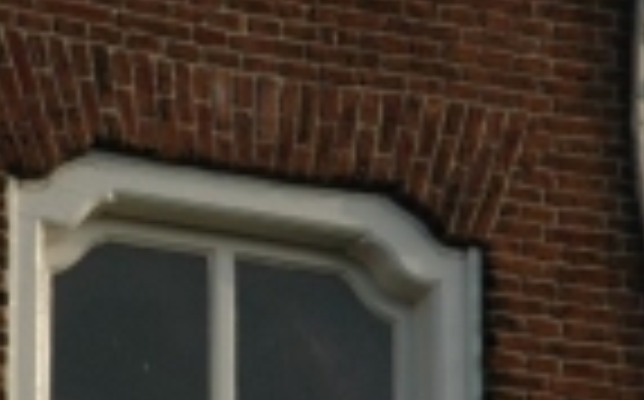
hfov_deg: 2.5
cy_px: 108
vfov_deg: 1.5
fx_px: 14971
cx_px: 234
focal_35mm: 854
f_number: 6.3
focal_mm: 200
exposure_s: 1/400
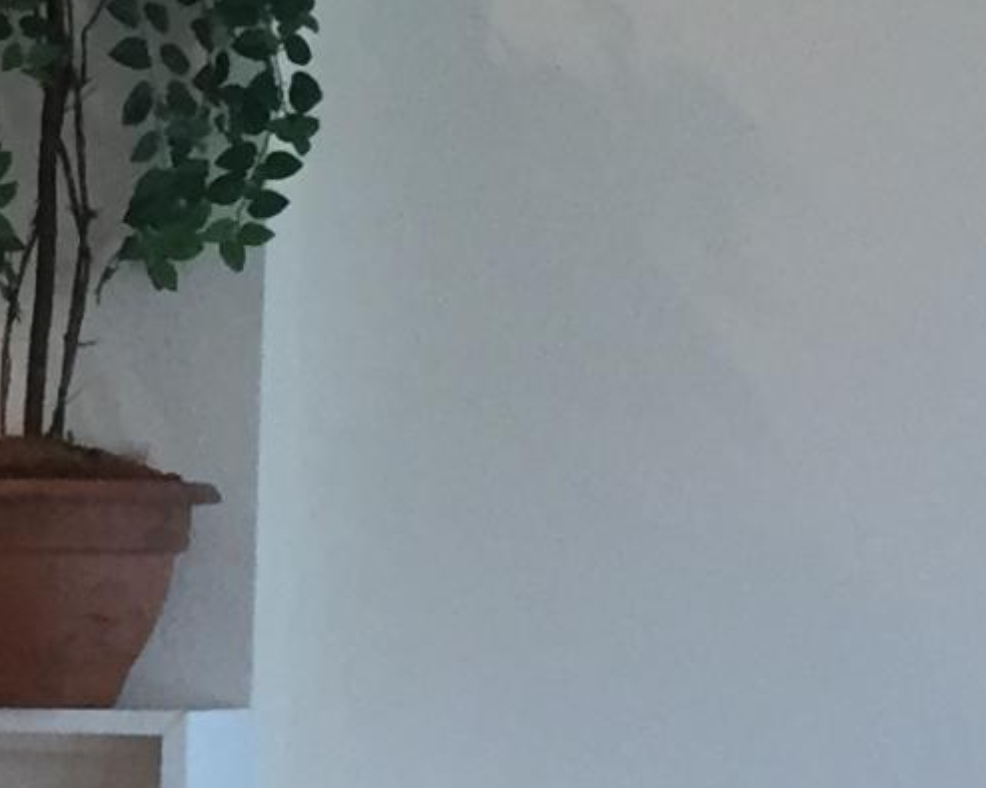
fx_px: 5018
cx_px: -1824
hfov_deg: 9.3
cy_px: 768
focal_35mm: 172
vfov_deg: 8.9
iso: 50
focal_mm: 4.15
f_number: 2.2
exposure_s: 1/30
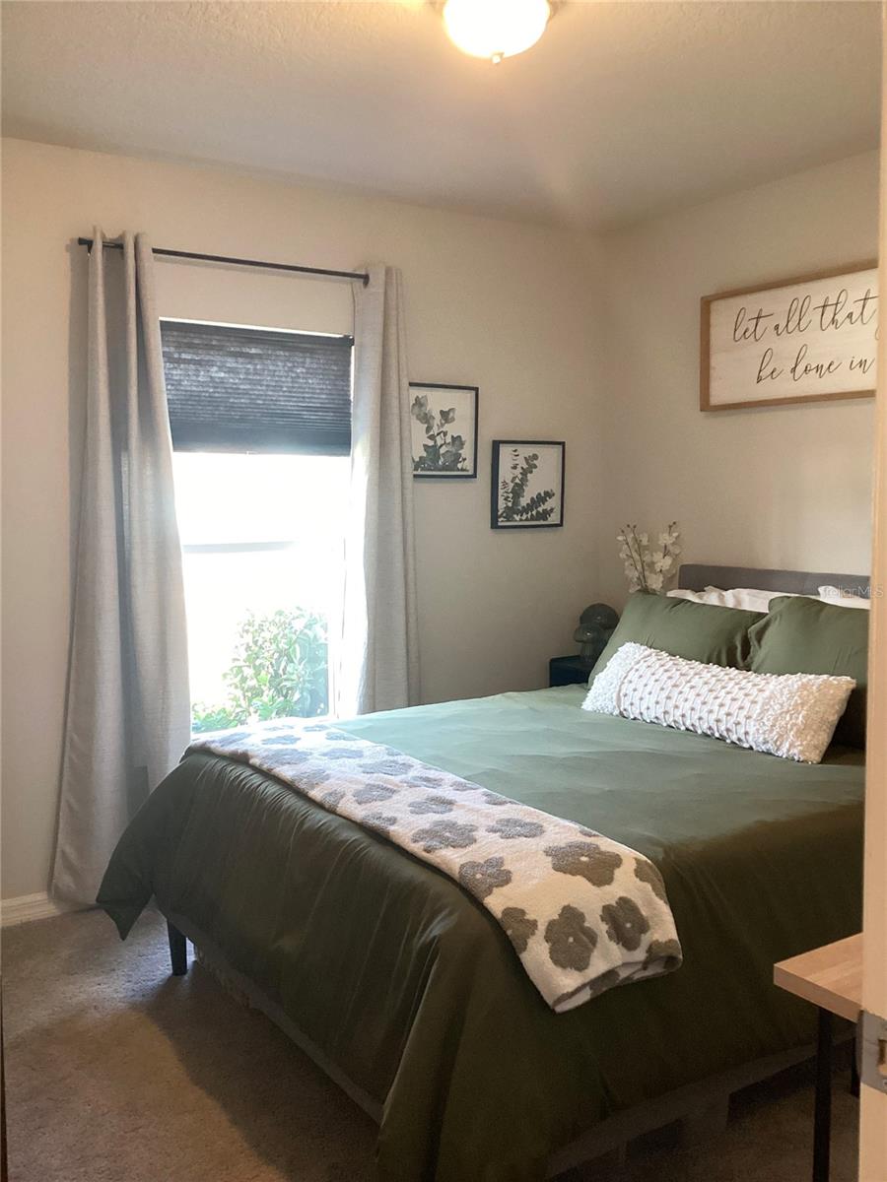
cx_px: 444
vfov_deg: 58.4
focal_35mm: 31
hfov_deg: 45.4
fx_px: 1059
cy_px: 591
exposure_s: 1/60
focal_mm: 3.3
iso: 200
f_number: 2.4
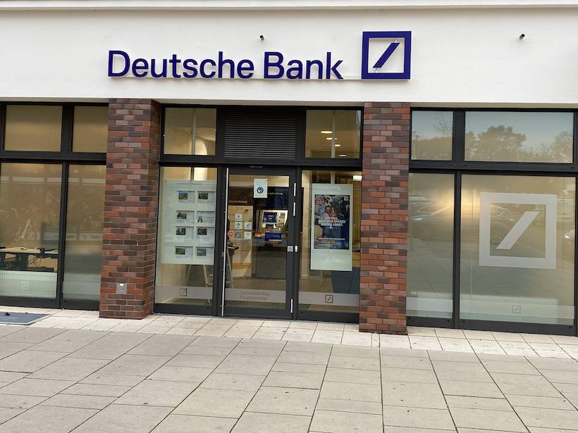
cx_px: 289
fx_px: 434
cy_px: 216
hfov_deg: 67.3
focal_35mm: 26
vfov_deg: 53.1
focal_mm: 4.25
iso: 40
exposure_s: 1/122
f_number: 1.8
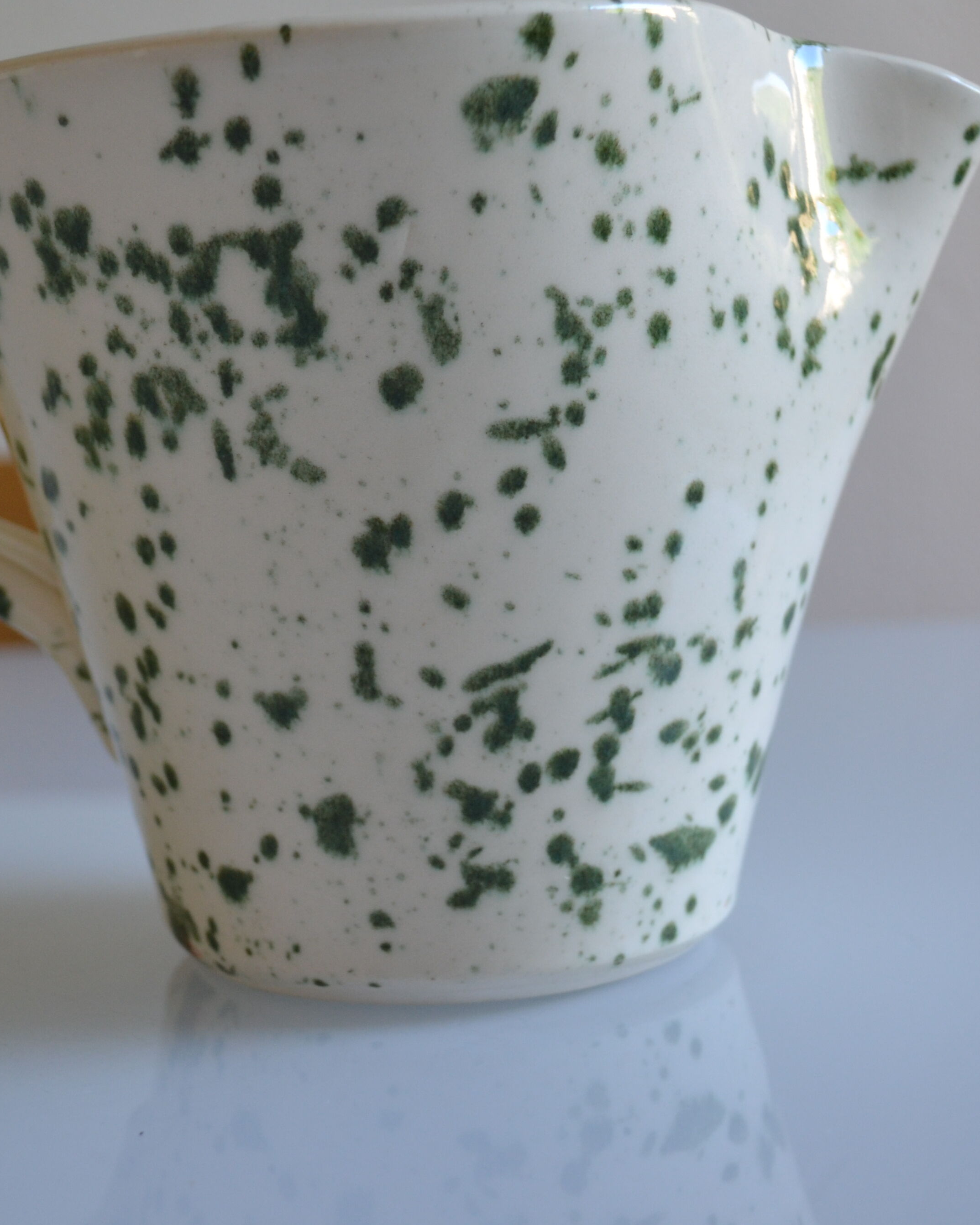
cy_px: 525
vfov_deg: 32.4
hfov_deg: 26.1
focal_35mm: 58
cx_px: 362
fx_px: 2103
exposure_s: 1/60
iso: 400
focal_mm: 24
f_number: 4
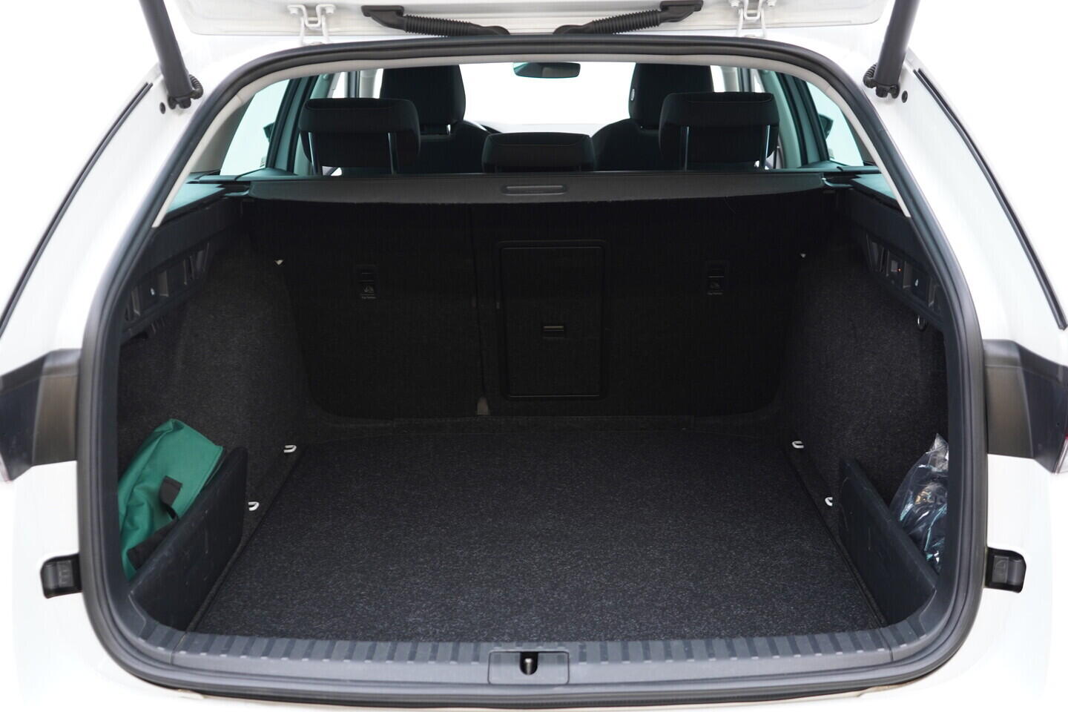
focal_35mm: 36
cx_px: 534
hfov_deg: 53.1
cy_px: 356
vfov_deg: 36.9
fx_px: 1068
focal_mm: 24
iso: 320
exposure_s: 1/40
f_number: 2.8
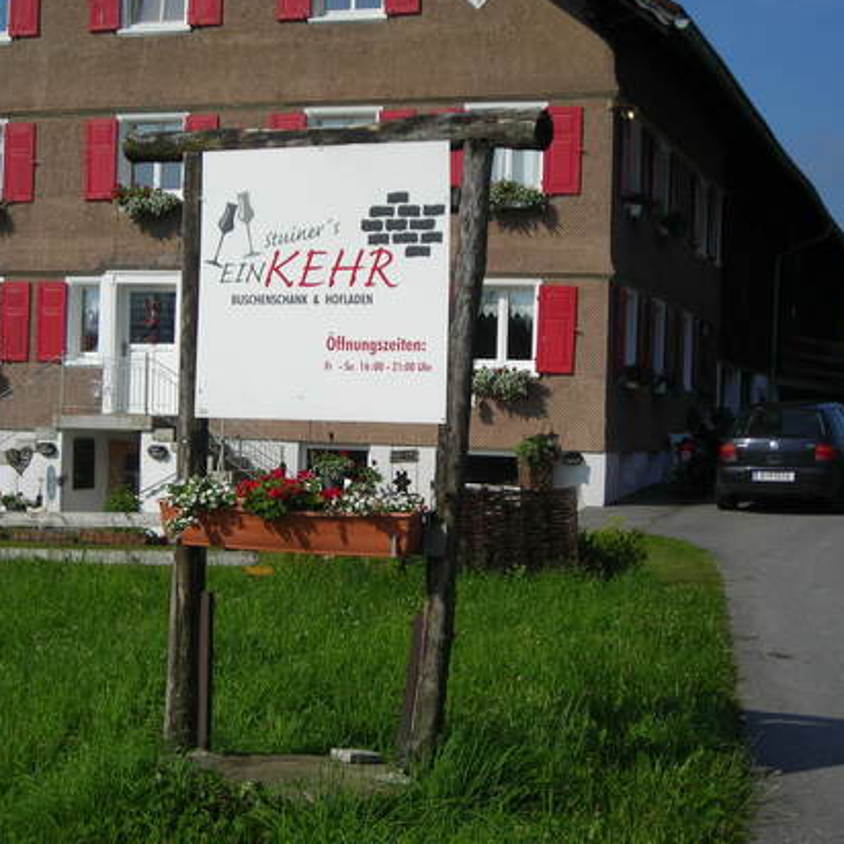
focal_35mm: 66
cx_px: 356
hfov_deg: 26.1
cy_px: 422
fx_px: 1821
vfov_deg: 26.1
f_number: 7.3
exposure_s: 1/322
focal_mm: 9.1
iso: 50
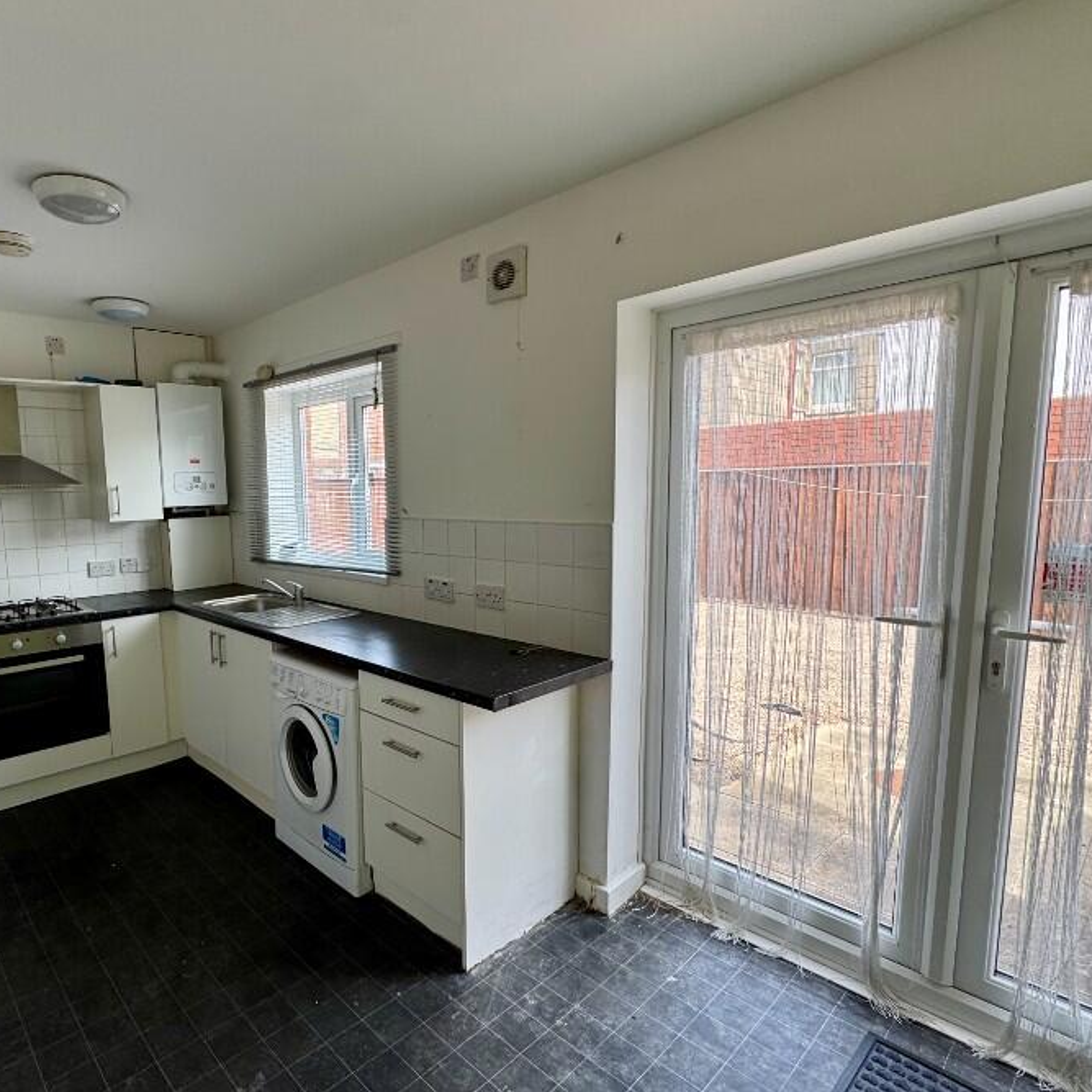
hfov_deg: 76.1
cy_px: 571
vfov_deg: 77.6
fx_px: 678
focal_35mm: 19
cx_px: 398
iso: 40
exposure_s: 1/132
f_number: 2.2
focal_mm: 2.22
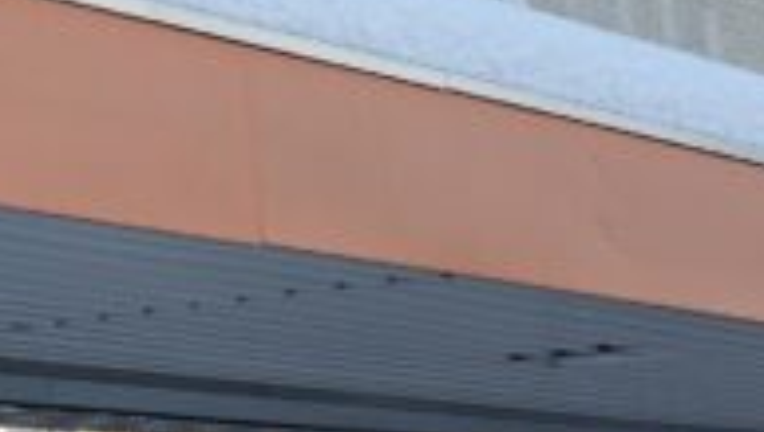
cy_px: -91
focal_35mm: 133
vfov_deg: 9.0
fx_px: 2697
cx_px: -352
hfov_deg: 15.0
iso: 20
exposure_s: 1/180
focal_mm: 6.3
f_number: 1.7
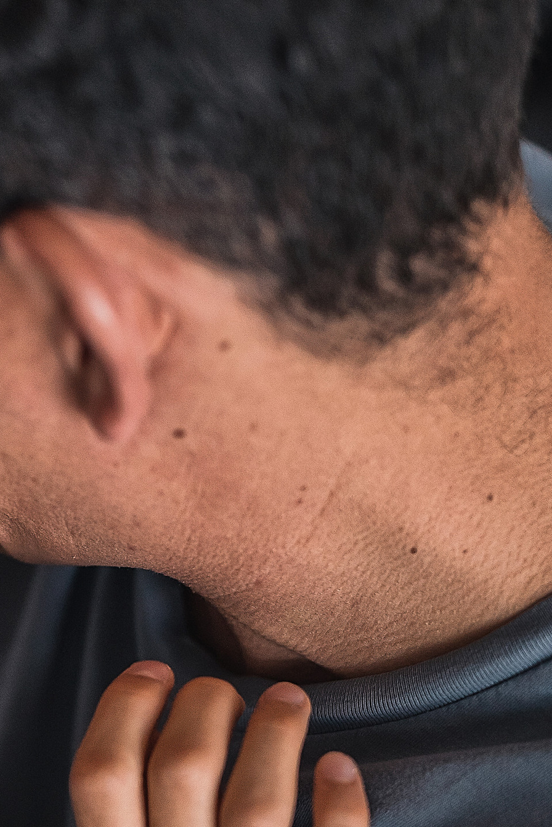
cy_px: 409
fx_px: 2300
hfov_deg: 13.2
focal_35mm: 100
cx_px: -160
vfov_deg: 20.4
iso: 400
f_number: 1.4
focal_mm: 35
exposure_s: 1/1000
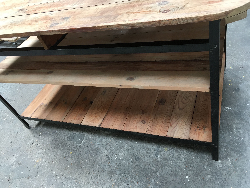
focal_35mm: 29
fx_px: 209
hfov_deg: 61.7
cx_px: 125
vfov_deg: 48.2
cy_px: 94
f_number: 2.2
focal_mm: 4.15
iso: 40
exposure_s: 1/33
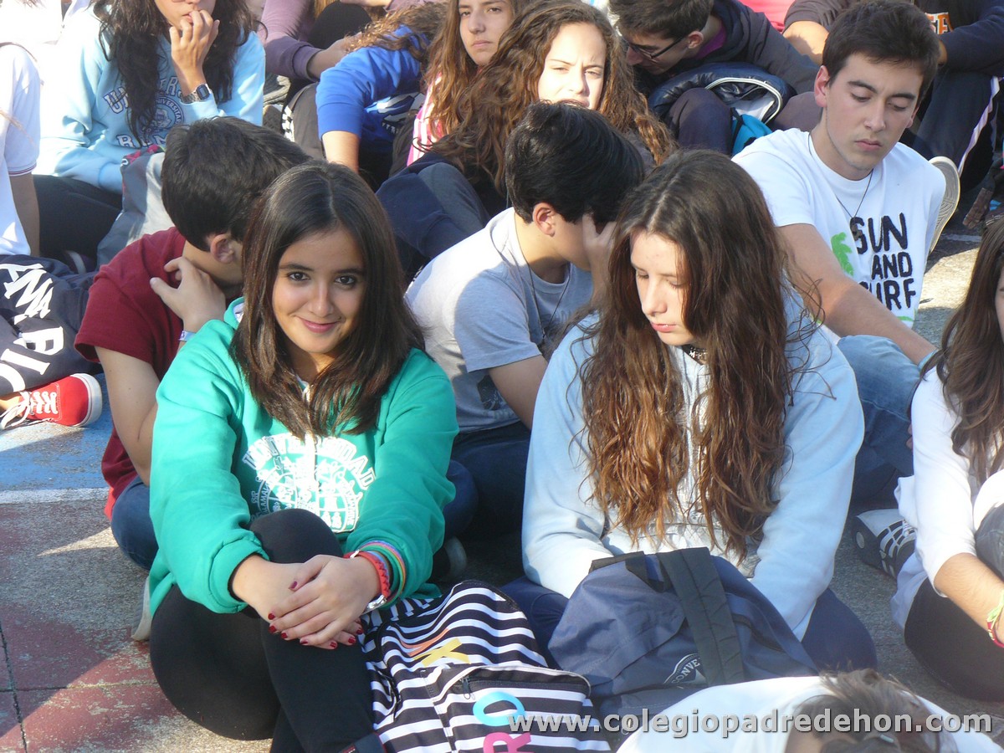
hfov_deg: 18.9
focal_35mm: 104
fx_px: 3016
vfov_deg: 14.2
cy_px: 376
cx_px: 502
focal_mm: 17.3
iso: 100
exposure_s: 1/125
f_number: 4
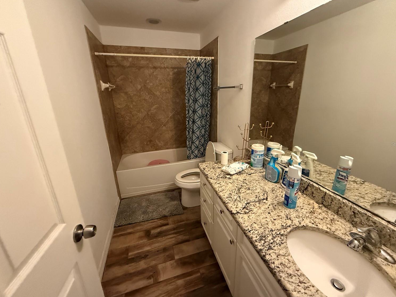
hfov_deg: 98.1
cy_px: 144
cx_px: 204
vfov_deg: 81.7
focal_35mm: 15
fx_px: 172
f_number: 2.2
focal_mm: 2.22
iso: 800
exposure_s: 1/60
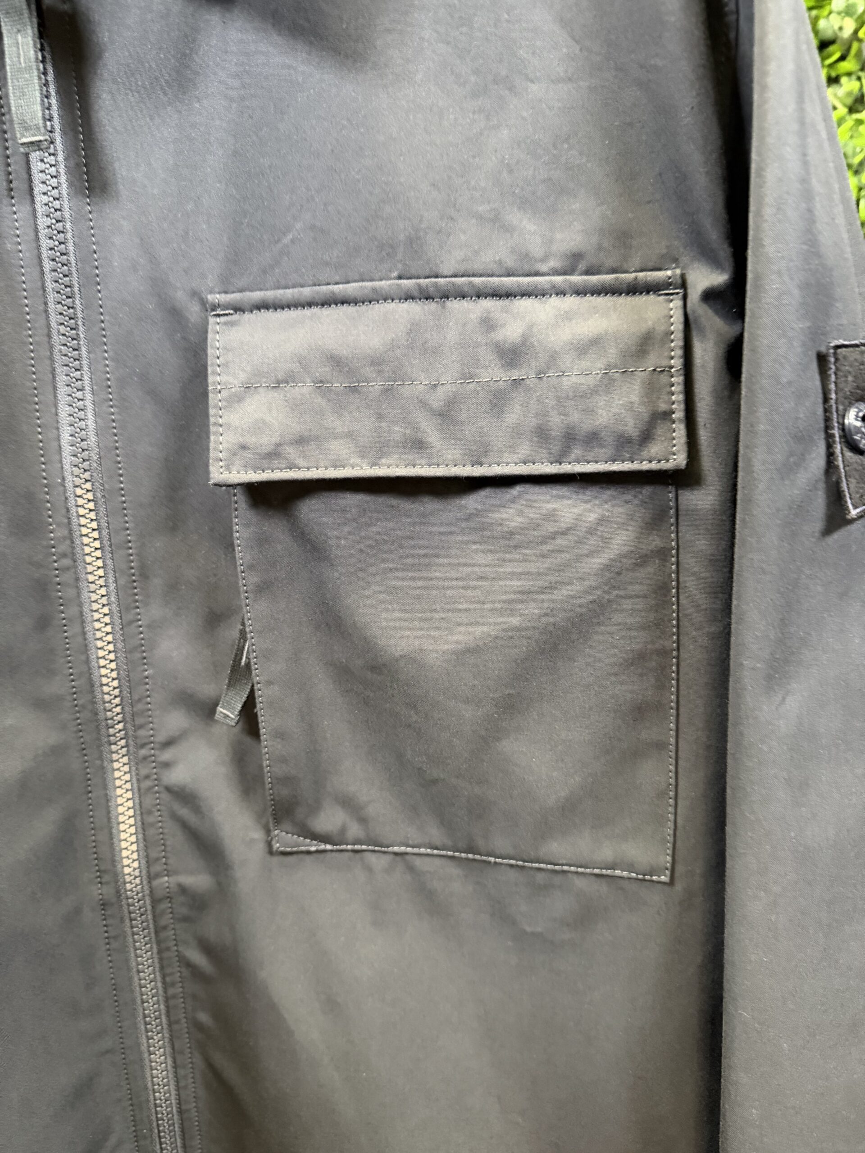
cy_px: 576
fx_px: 800
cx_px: 432
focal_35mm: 24
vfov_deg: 71.6
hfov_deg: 56.8
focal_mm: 6.76
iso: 800
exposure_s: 1/33
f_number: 1.78
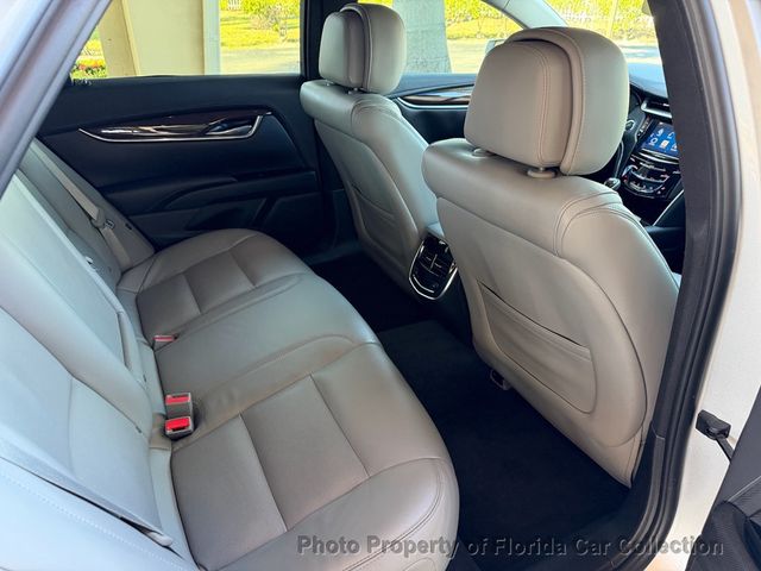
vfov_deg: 56.8
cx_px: 380
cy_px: 286
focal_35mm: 24
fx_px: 528
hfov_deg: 71.6
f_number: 1.78
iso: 250
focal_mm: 6.76
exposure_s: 1/60
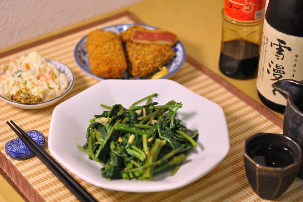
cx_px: 152
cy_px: 101
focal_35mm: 90
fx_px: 757
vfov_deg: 15.2
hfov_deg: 22.6
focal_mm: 60
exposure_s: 1/250
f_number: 2.8
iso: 1000
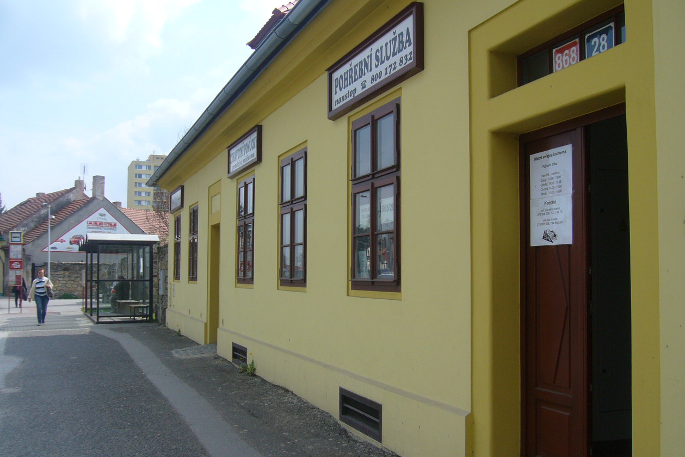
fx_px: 704
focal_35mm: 37
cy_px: 230
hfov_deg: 51.9
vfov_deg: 36.0
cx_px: 340
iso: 64
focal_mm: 5.8
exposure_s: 1/320
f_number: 5.6
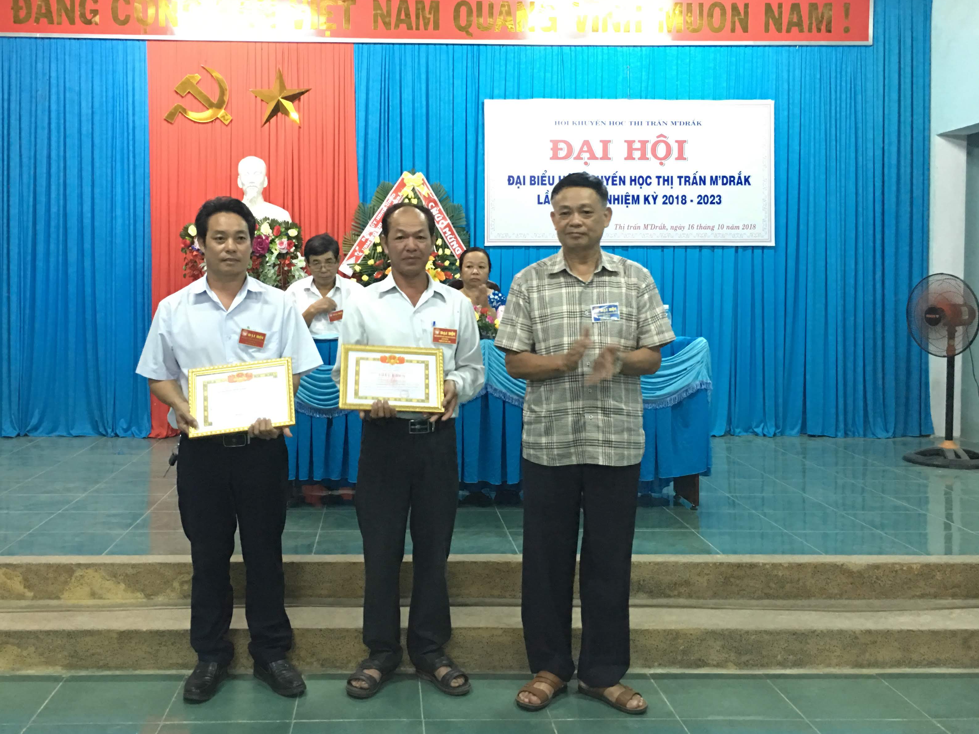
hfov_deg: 50.0
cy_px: 310
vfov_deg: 38.6
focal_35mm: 37
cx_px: 430
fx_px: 1046
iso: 125
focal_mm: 4.15
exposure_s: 1/4
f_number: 2.2
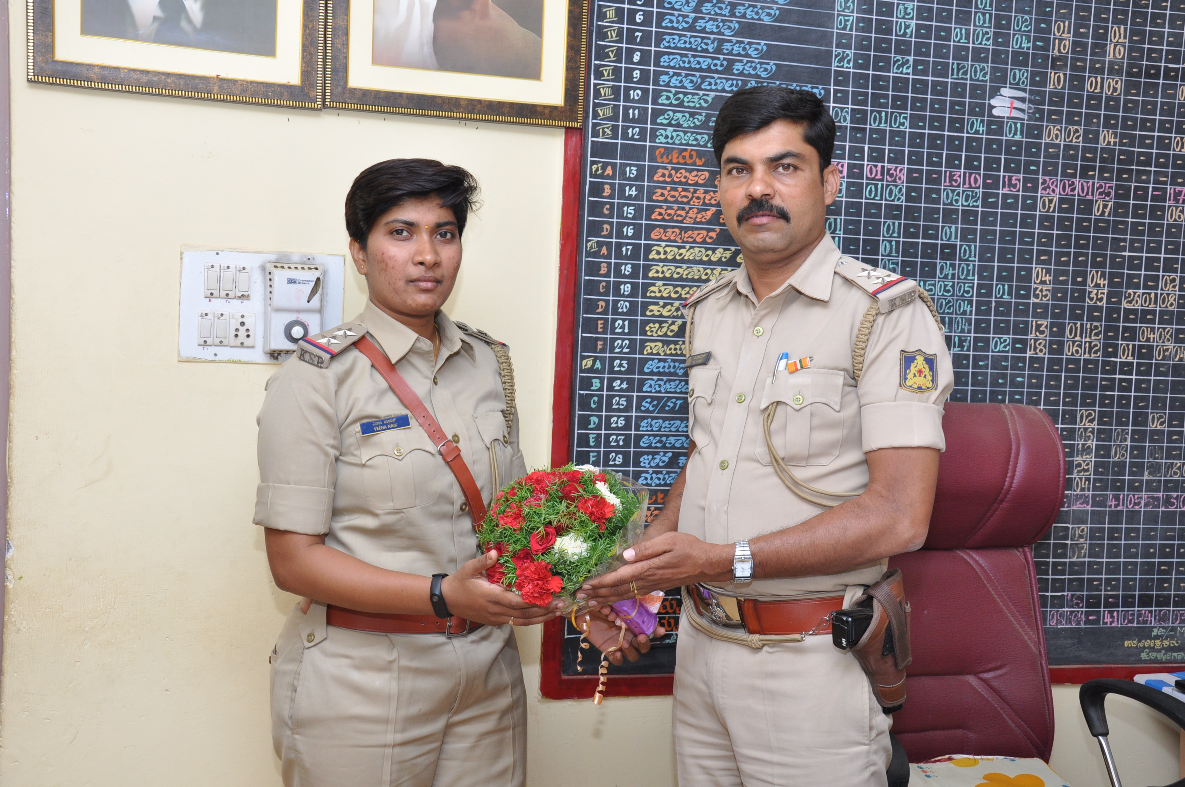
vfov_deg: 29.8
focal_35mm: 45
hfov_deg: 43.7
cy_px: 394
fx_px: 1479
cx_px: 592
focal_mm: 30
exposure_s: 1/125
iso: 640
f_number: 7.1
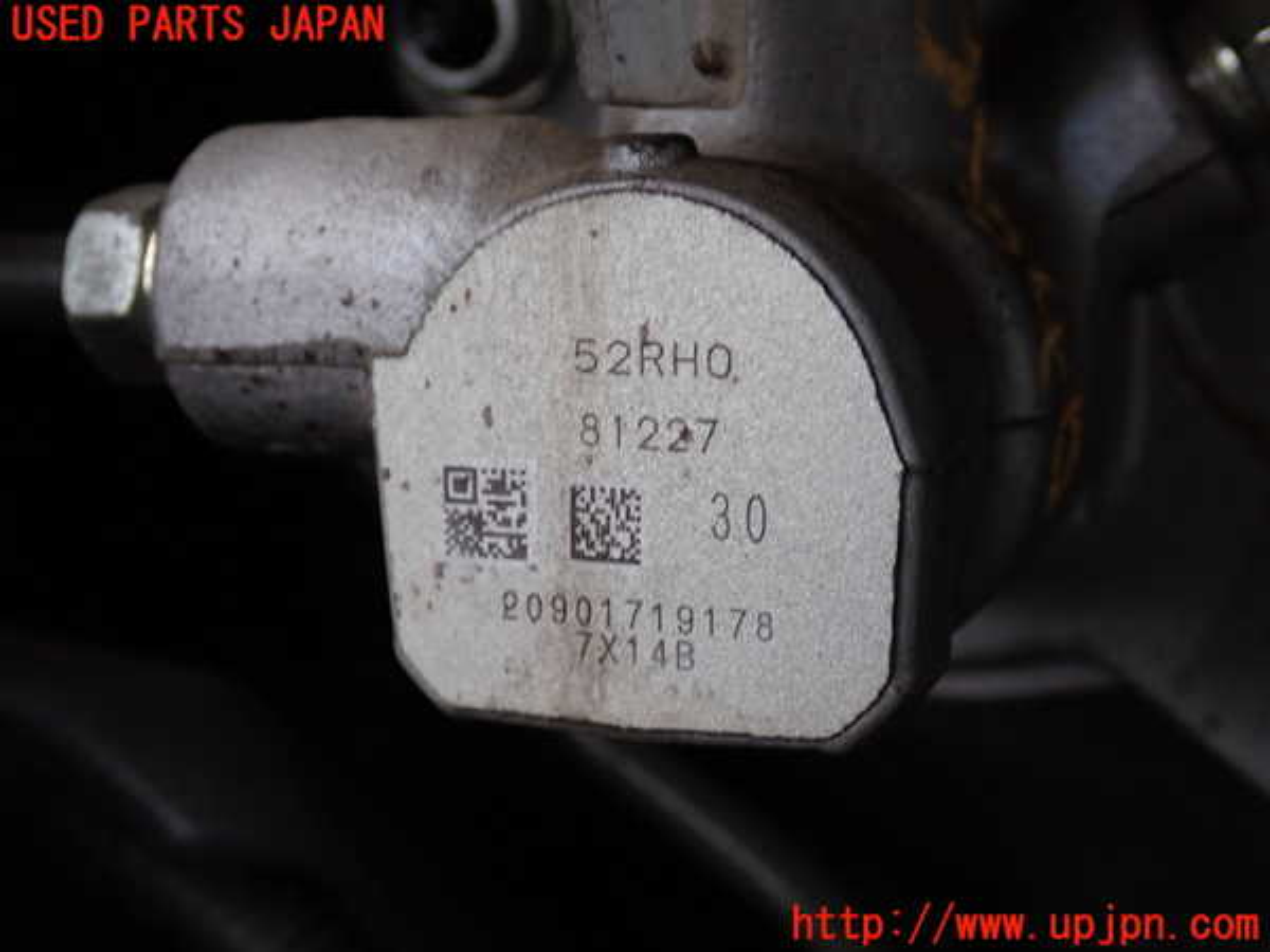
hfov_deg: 38.2
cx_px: 635
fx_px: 1834
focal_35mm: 50
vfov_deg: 29.1
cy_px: 476
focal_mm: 9.01
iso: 320
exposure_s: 1/50
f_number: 3.2
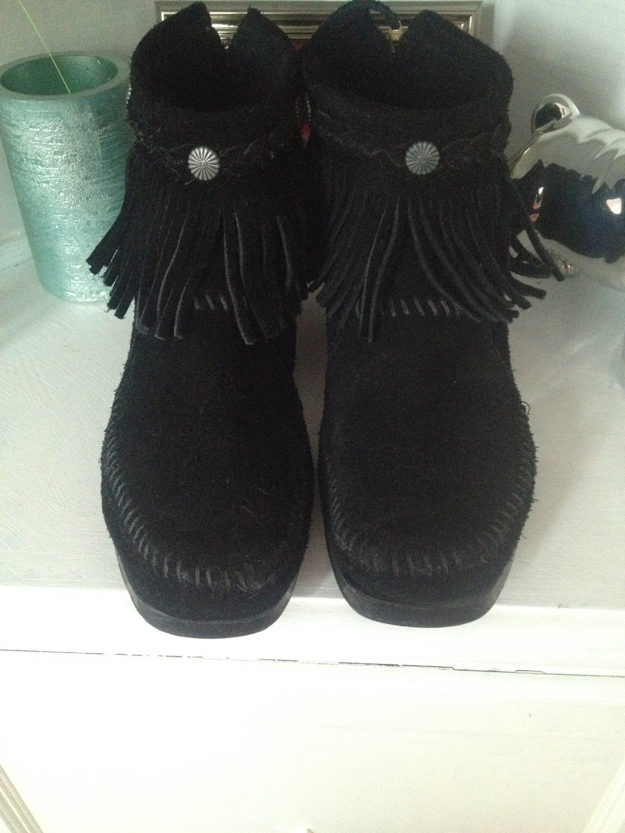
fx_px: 842
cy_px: 416
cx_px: 312
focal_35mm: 35
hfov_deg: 40.7
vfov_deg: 52.6
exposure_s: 1/15
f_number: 2.4
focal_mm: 4.28
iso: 640
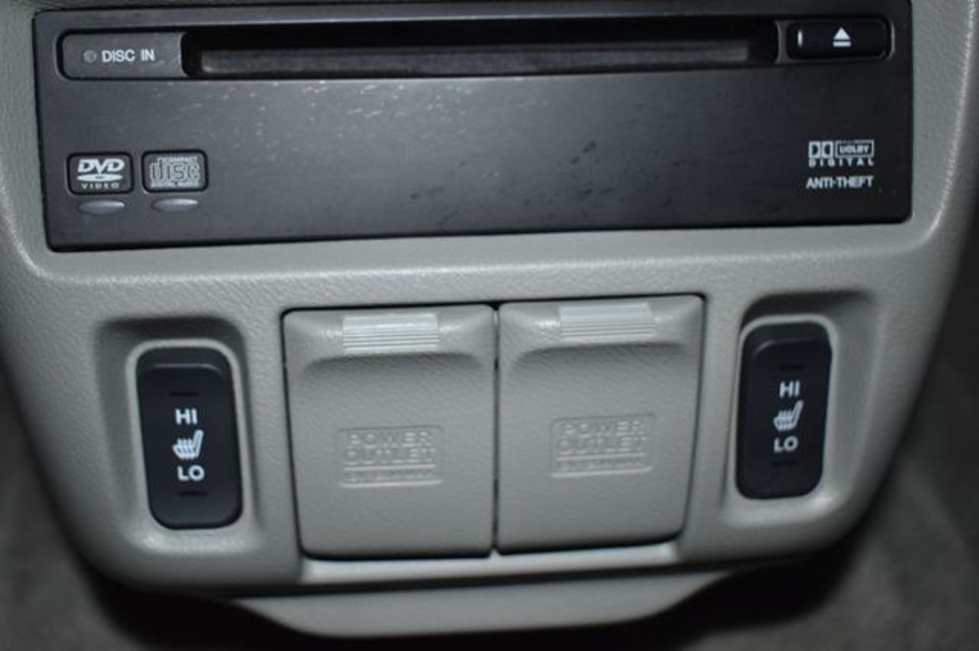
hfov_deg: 42.3
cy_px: 326
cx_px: 490
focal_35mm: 46
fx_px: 1264
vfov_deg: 28.9
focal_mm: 31
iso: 1250
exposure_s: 1/60
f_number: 4.2
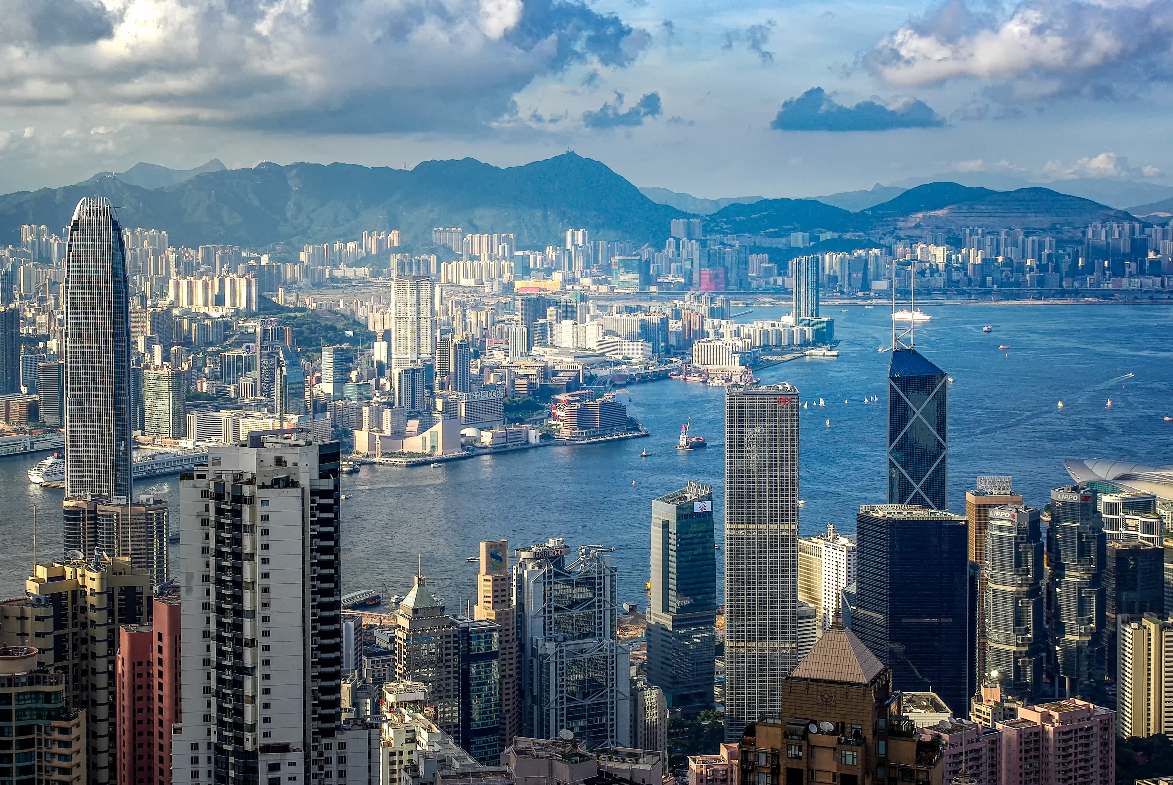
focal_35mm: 60
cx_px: 586
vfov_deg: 22.7
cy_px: 392
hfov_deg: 33.4
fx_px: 1957
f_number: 8
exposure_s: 1/350
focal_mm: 40
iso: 200
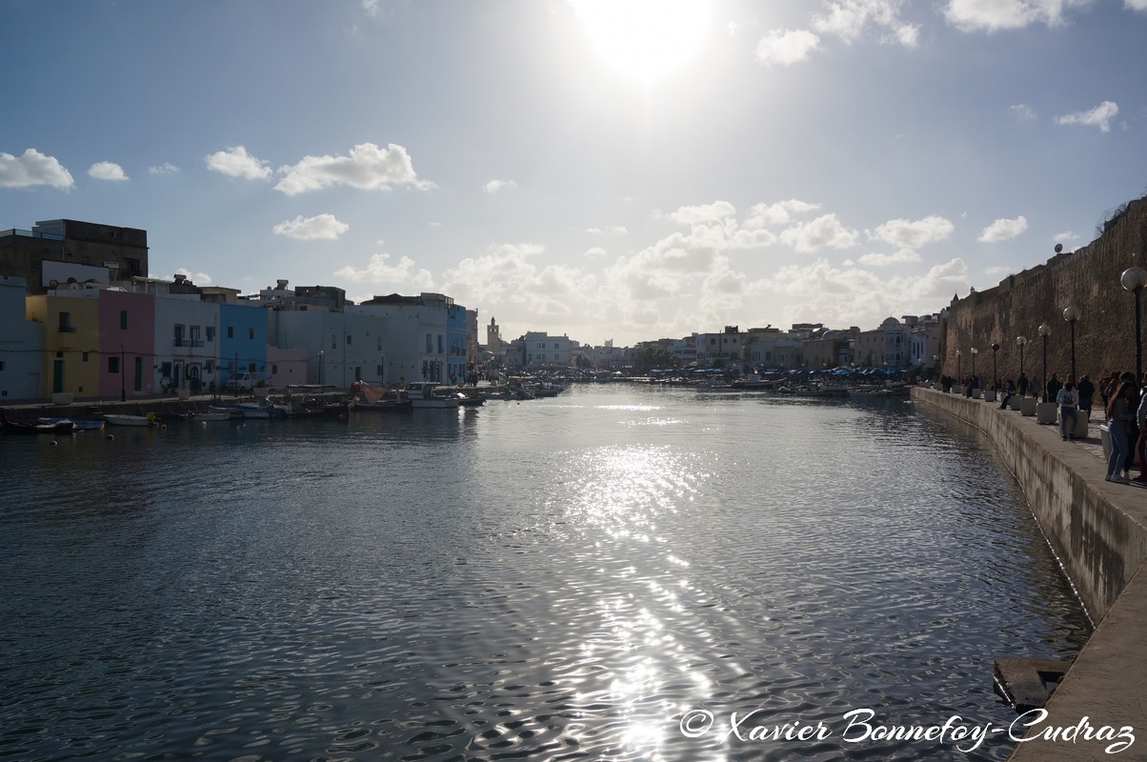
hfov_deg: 62.0
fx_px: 955
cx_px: 574
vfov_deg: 43.5
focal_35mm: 30
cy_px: 381
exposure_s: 1/2500
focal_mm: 20
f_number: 6.3
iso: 100
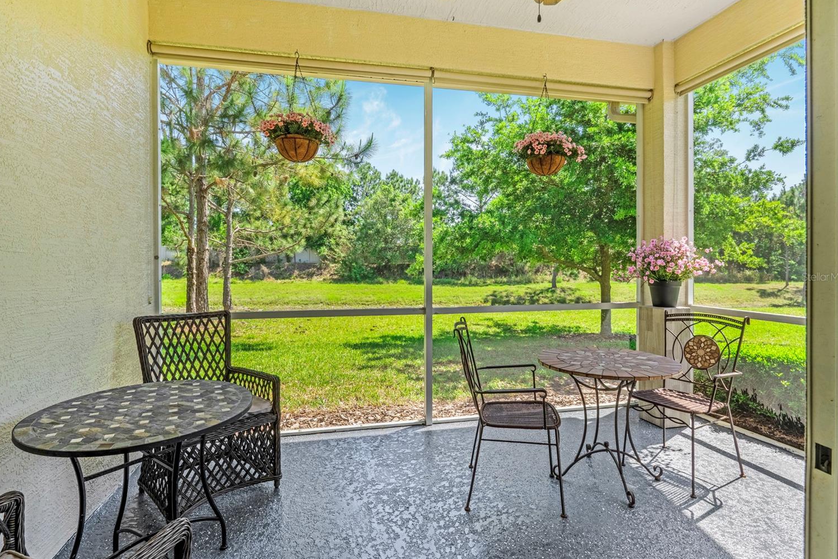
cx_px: 406
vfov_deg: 68.8
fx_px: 408
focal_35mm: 18
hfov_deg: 91.5
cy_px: 277
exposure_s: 1/1600
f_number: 9
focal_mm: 11
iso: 250
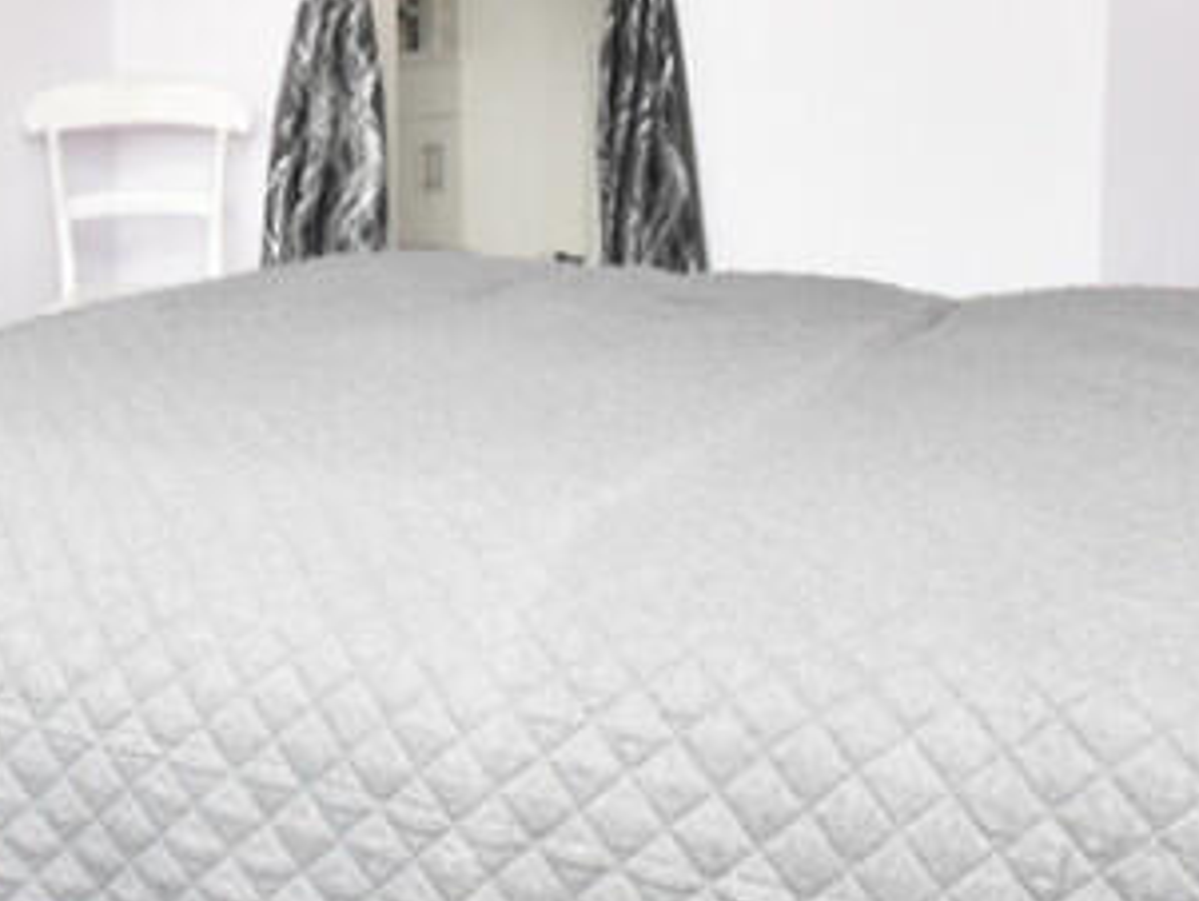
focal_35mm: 49
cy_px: 50
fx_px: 1698
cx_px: 418
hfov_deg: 38.5
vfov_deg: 28.3
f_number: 10
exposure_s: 1/60
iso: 1400
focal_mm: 10
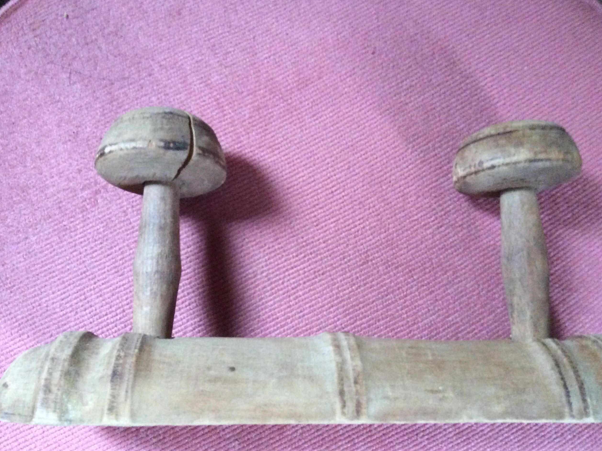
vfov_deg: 42.9
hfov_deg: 55.4
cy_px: 225
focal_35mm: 33
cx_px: 295
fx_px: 574
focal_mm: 3.3
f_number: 2.4
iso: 500
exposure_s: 1/17
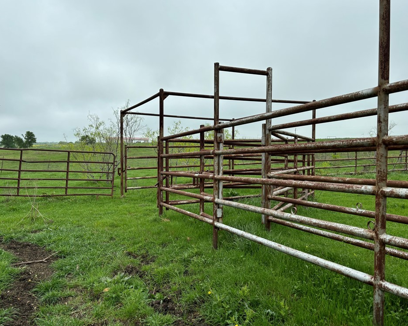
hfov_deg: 62.2
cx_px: 209
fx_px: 338
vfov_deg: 51.5
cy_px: 161
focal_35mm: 28
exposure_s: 1/4630
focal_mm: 5.96
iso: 50
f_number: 1.6
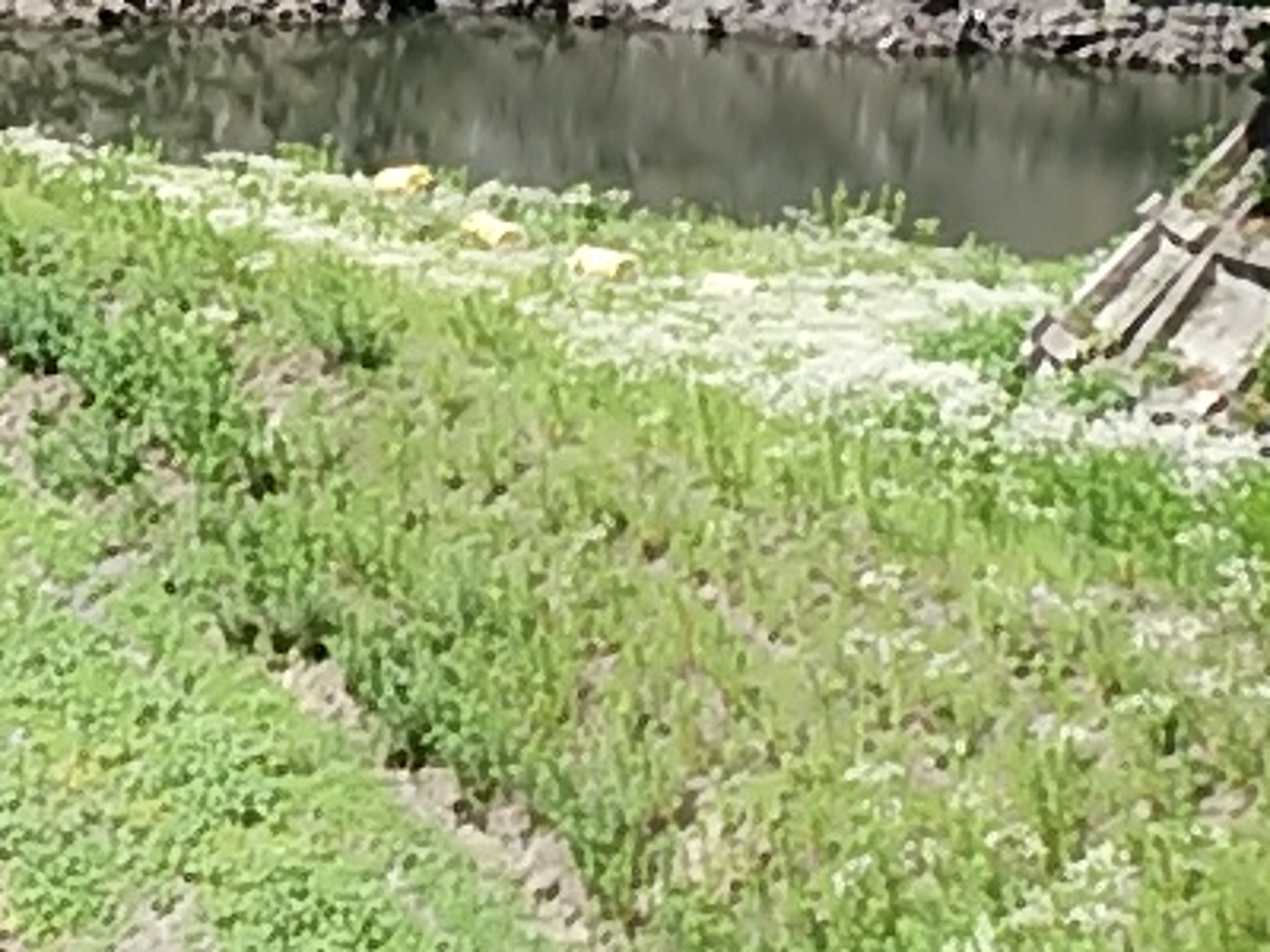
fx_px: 4880
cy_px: -422
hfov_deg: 12.5
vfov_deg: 10.8
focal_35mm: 133
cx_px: -1492
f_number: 2
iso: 37
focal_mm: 4.8
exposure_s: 1/779
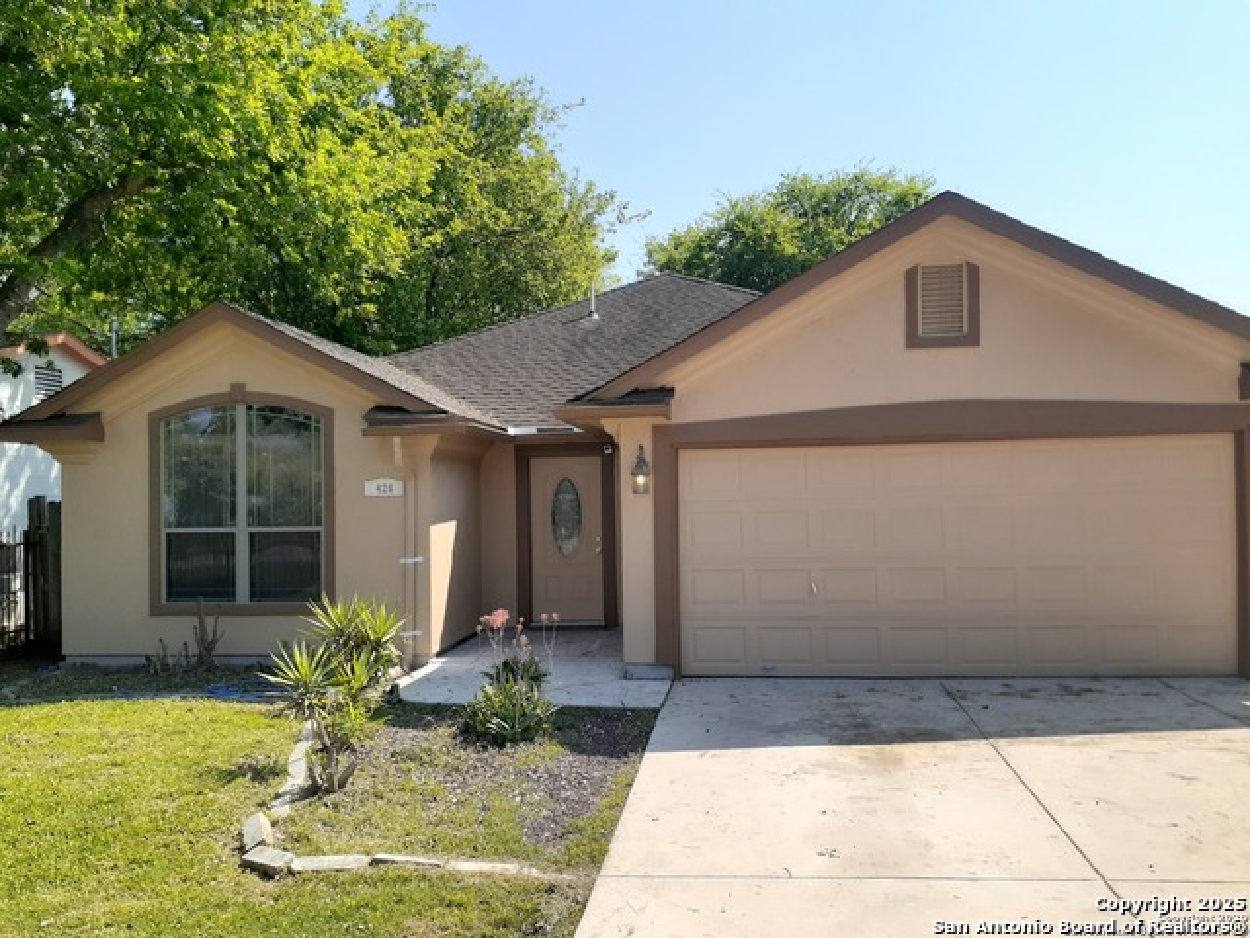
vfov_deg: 51.4
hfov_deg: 65.3
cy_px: 469
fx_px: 975
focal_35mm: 27
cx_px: 625
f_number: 1.9
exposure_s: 1/1161
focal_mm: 3.6
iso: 40
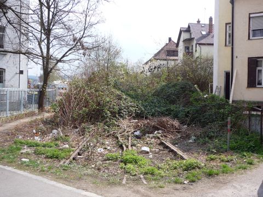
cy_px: 98
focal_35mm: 42
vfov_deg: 34.3
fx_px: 319
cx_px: 132
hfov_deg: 44.8
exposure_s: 1/400
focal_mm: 5.2
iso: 100
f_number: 4
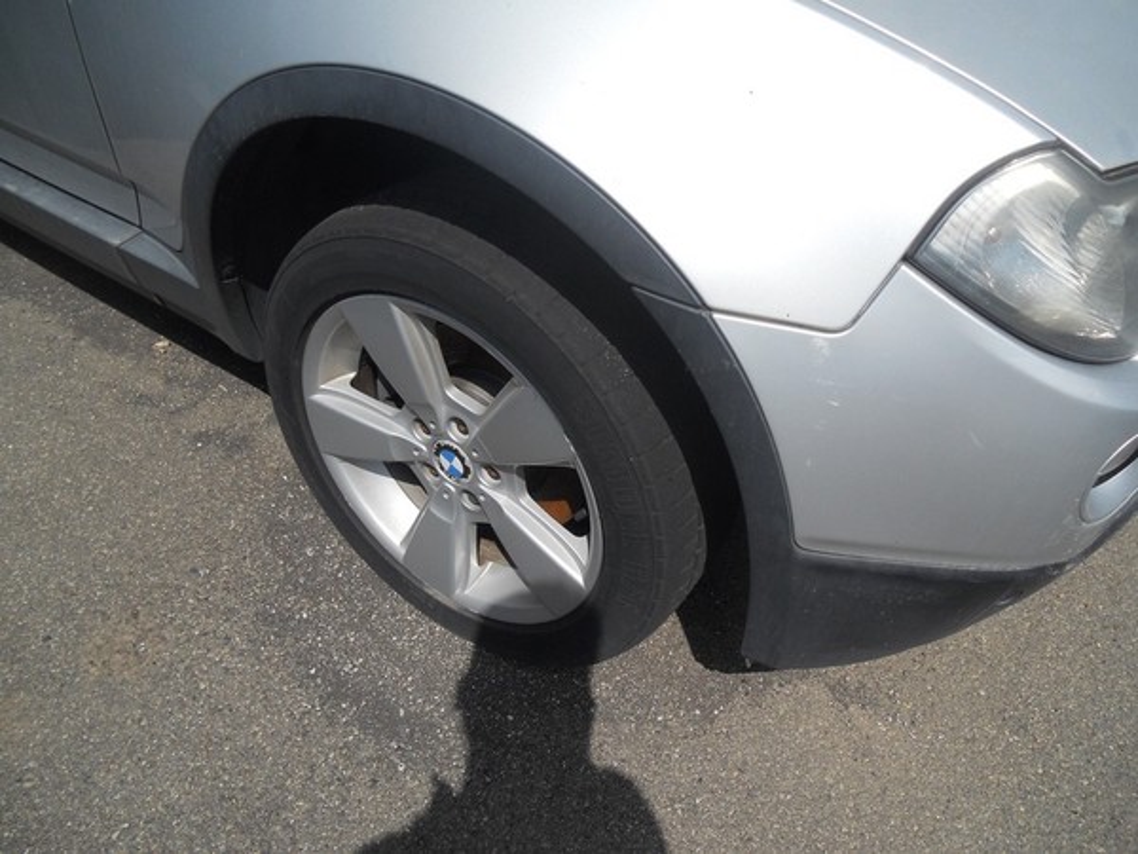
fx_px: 888
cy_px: 427
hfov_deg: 65.3
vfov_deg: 51.4
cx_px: 569
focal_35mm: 27
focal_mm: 4.9
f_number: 3.2
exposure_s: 1/1500
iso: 80
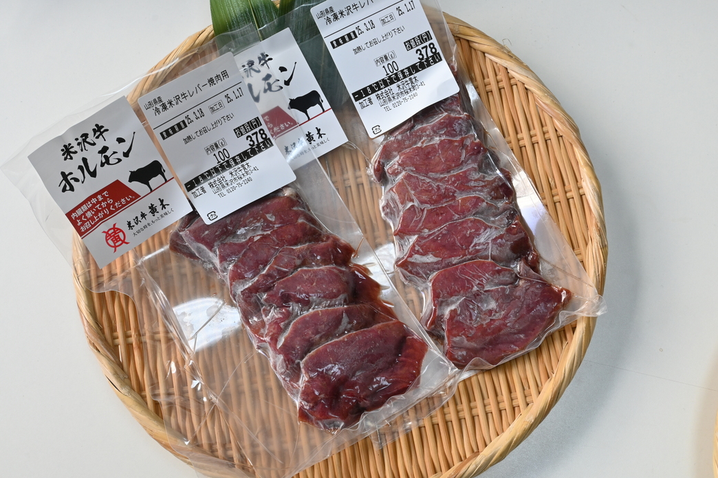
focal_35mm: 40
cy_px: 239
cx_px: 359
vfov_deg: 33.6
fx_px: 793
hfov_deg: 48.7
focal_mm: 26.5
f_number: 11
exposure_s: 1/40
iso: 400
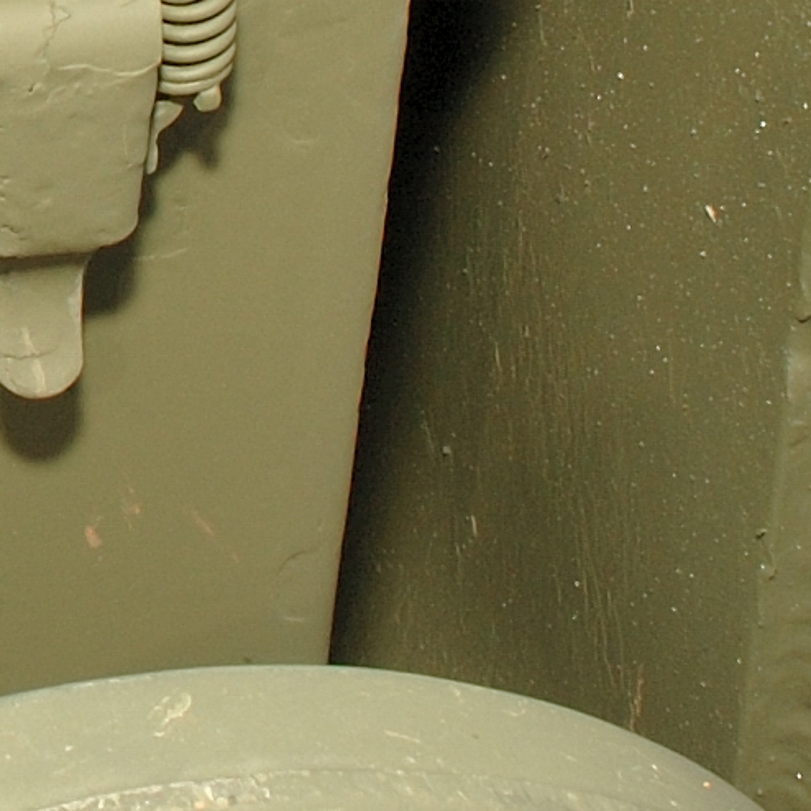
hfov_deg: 10.7
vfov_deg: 10.8
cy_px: -481
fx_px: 4108
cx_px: -563
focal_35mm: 155
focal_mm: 20
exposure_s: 1/200
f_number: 11
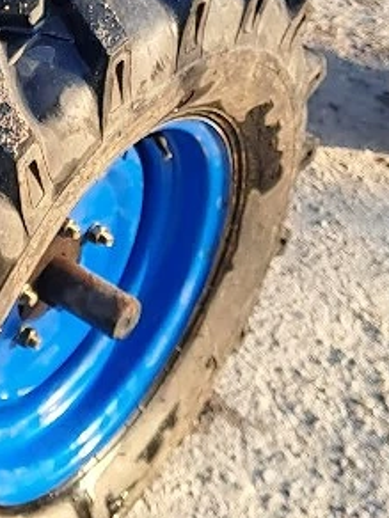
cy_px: -51
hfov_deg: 12.6
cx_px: -124
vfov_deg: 16.7
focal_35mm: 114
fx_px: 1708
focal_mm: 4.65
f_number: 1.8
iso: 32
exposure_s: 1/152
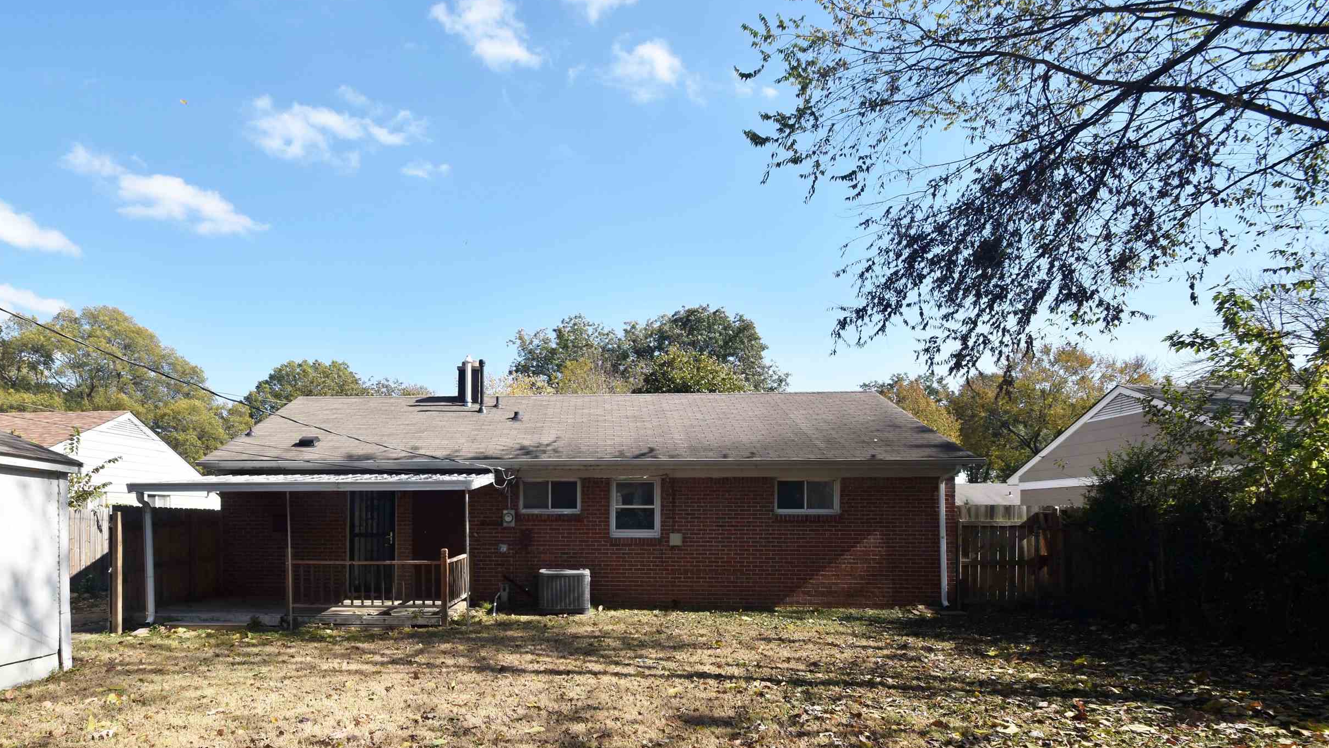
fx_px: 705
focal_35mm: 20
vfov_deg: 54.3
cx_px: 550
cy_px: 521
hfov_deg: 85.8
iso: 200
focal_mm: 10
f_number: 9
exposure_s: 1/320
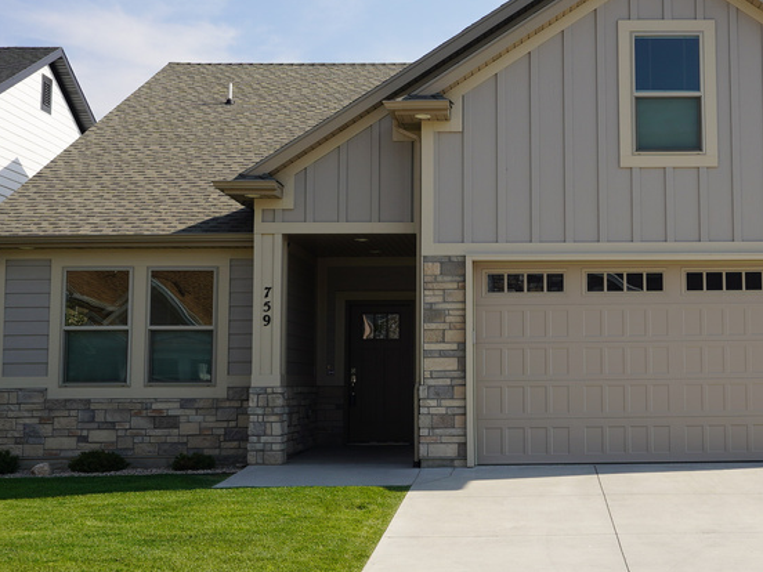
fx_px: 1256
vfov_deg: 25.7
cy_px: 262
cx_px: 589
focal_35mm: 57
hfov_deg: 33.0
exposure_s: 1/125
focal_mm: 32
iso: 100
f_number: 9
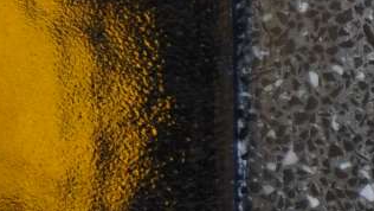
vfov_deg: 0.7
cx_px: -827
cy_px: -286
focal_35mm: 1810
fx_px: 17956
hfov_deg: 1.2
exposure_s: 1/250
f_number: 7.1
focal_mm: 170
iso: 320
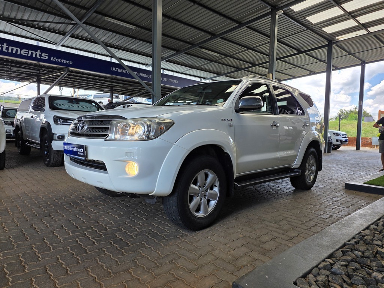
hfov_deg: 73.9
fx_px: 255
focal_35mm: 23
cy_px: 144
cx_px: 192
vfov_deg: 58.9
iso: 40
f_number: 1.7
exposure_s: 1/359
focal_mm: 6.25
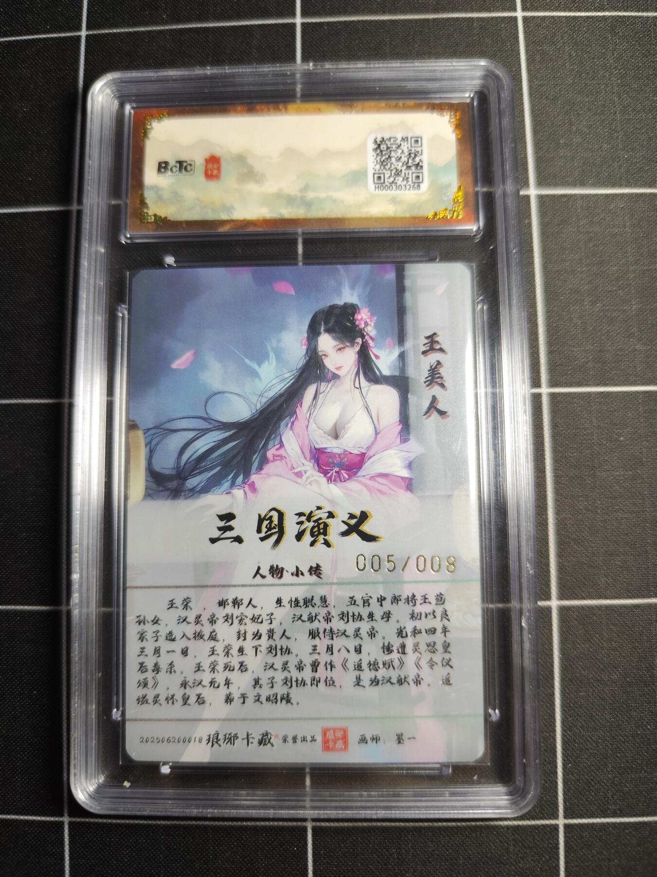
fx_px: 582
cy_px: 438
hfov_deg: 58.9
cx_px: 328
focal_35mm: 23
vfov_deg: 73.9
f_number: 1.65
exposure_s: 1/100
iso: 400
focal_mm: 6.14
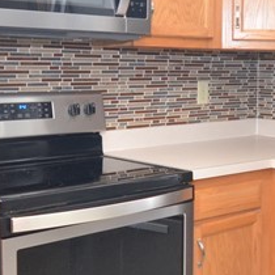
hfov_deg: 25.9
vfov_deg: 26.0
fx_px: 593
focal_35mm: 66
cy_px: 101
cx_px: 198
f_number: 4
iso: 800
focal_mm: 10
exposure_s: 1/60
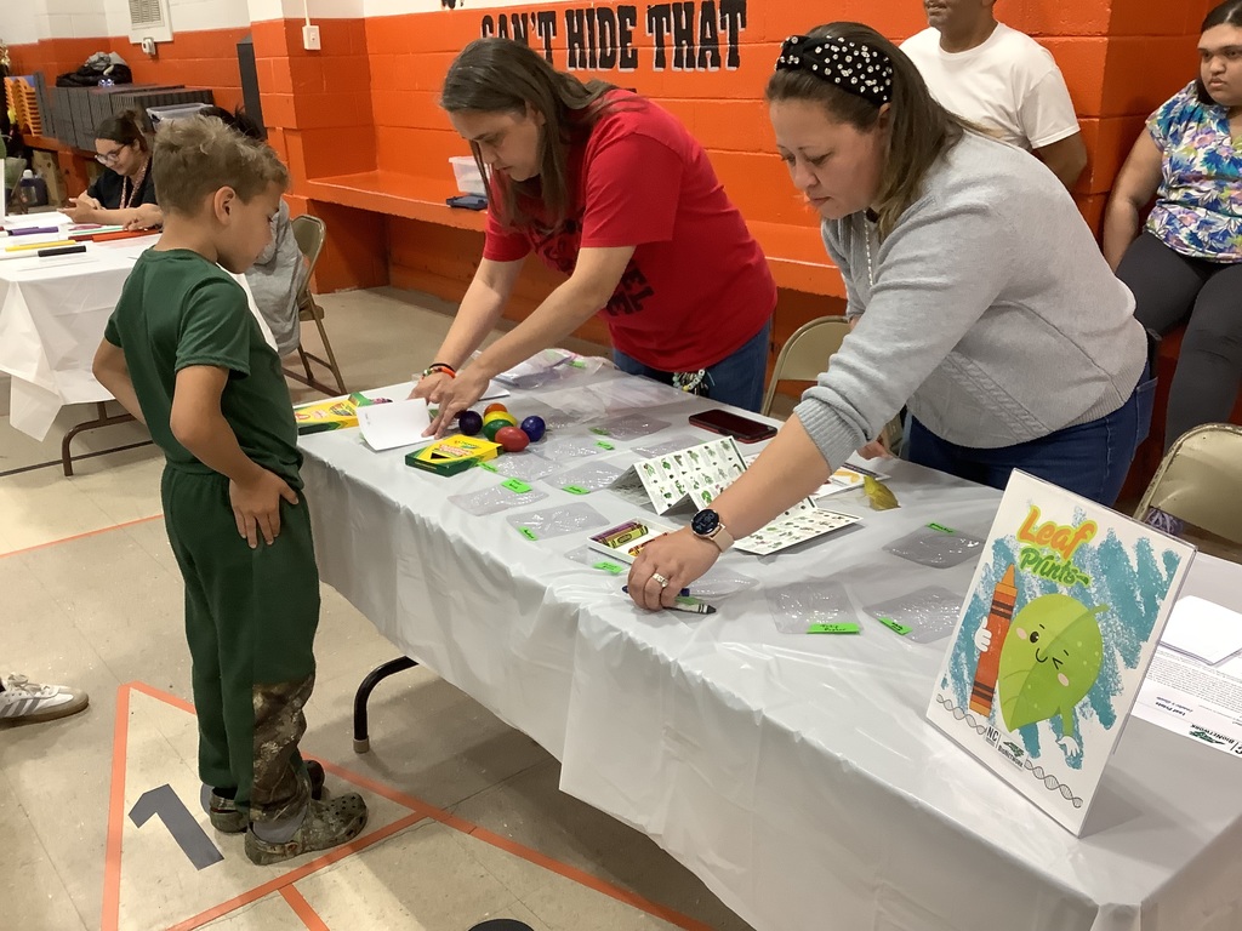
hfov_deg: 58.4
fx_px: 1112
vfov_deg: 45.4
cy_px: 466
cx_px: 621
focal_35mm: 31
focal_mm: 3.3
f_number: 2.4
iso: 200
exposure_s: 1/60
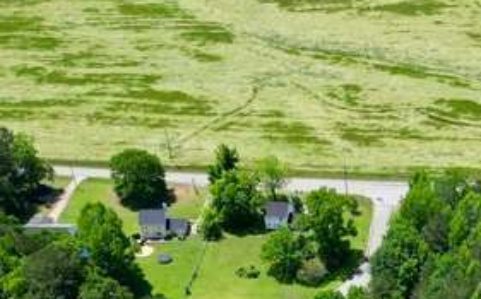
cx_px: 425
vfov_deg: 20.2
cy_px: 403
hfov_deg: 33.5
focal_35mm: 58
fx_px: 760
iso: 100
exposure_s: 1/1600
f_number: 1.7
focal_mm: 6.72
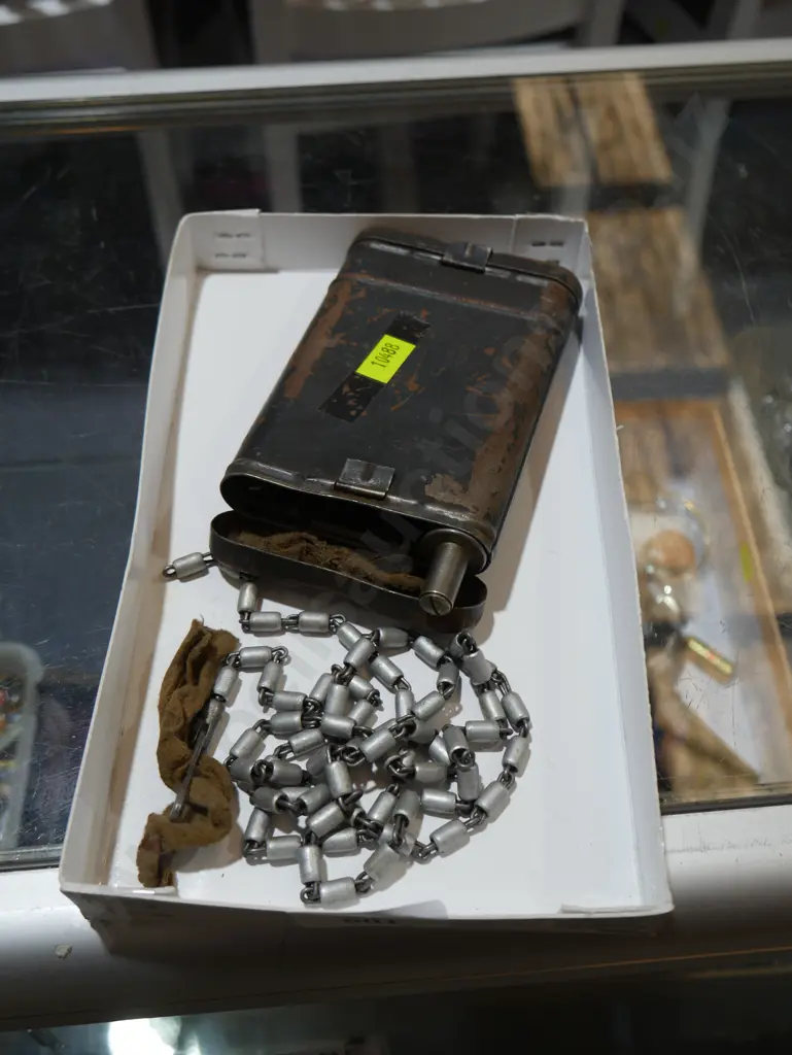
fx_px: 1097
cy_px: 528
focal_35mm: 36
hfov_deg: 39.7
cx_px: 396
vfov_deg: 51.3
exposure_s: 1/100
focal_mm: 18
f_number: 4
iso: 200
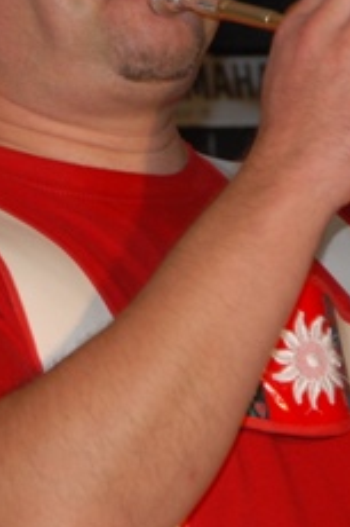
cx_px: 201
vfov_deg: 3.7
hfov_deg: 2.4
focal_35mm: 564
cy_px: 154
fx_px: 8243
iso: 400
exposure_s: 1/60
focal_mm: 135
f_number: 5.6
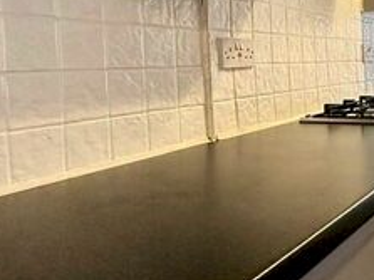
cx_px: 361
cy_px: 83
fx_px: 475
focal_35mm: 44
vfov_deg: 32.4
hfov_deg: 38.8
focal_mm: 2.22
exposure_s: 1/100
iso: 320
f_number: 2.2
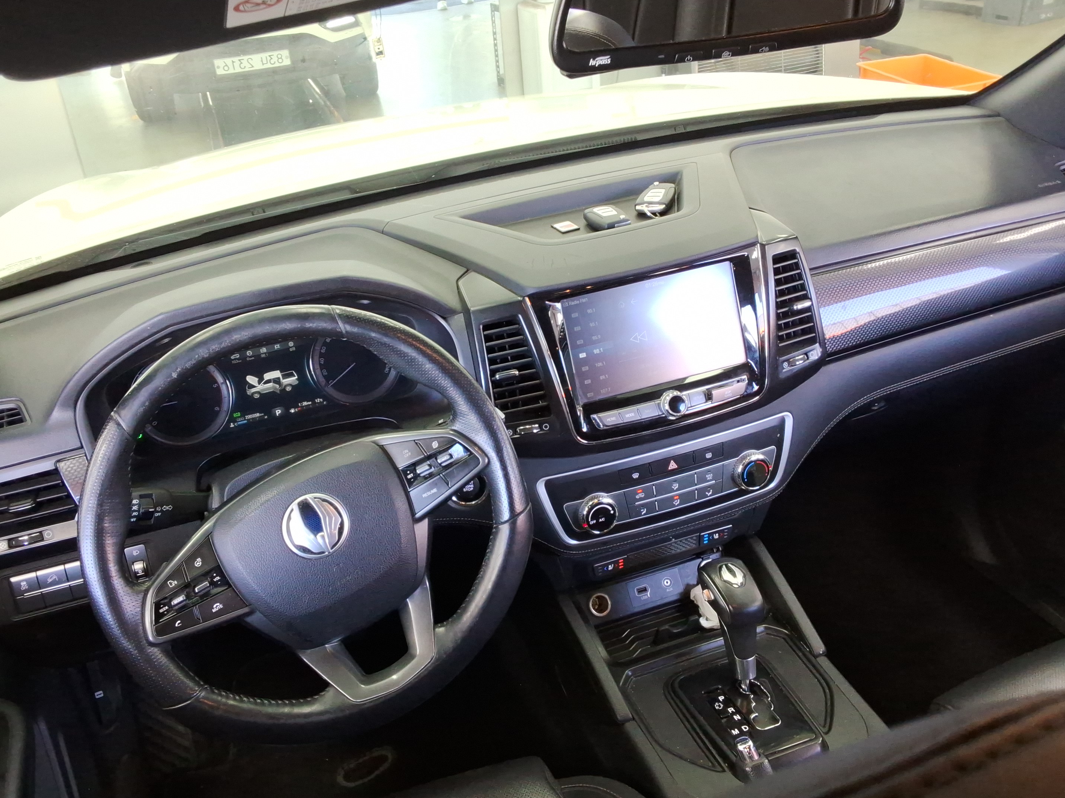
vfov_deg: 44.1
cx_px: 483
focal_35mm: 32
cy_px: 368
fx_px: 985
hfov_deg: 56.7
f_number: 1.9
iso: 77
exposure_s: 1/40
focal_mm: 2.91
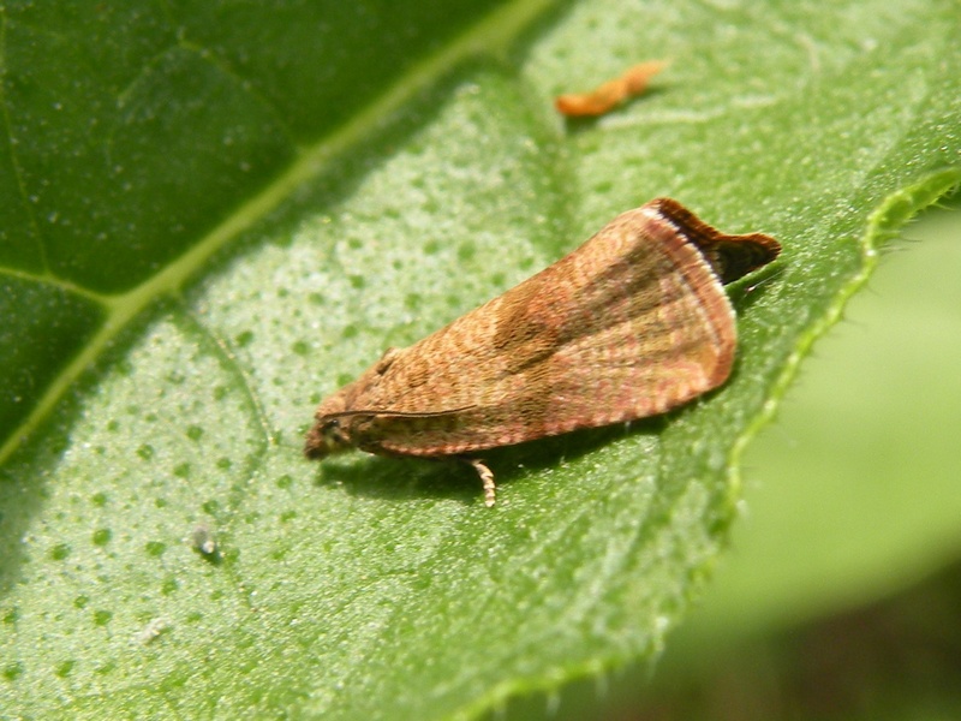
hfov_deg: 34.3
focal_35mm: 56
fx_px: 1555
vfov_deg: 26.1
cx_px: 480
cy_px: 360
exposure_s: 1/118
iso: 64
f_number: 4.5
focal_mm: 9.8
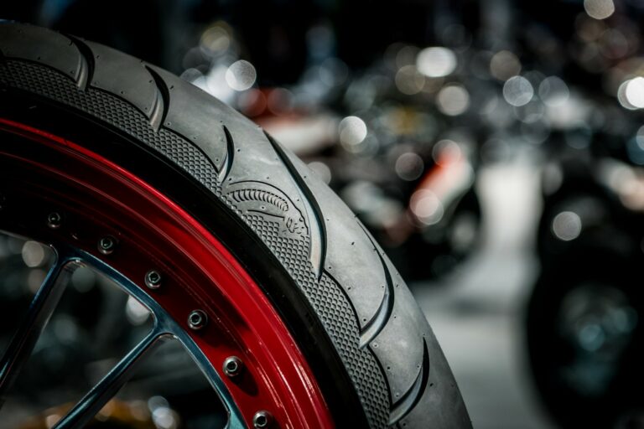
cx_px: 322
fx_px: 1252
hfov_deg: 28.8
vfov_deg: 19.5
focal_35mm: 70
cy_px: 214
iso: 2000
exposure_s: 1/40
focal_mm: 70
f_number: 4
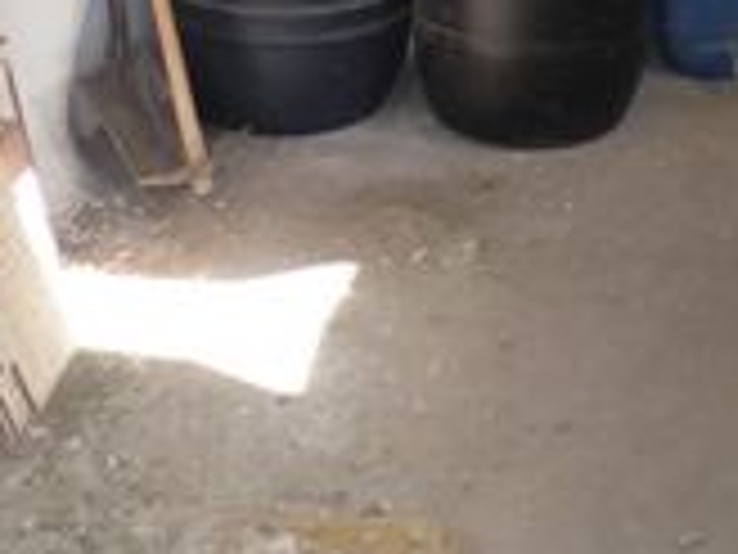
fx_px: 1727
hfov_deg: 23.1
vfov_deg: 16.5
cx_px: 749
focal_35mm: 81
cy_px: -293
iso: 320
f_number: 3.3
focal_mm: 4.3
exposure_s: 1/60
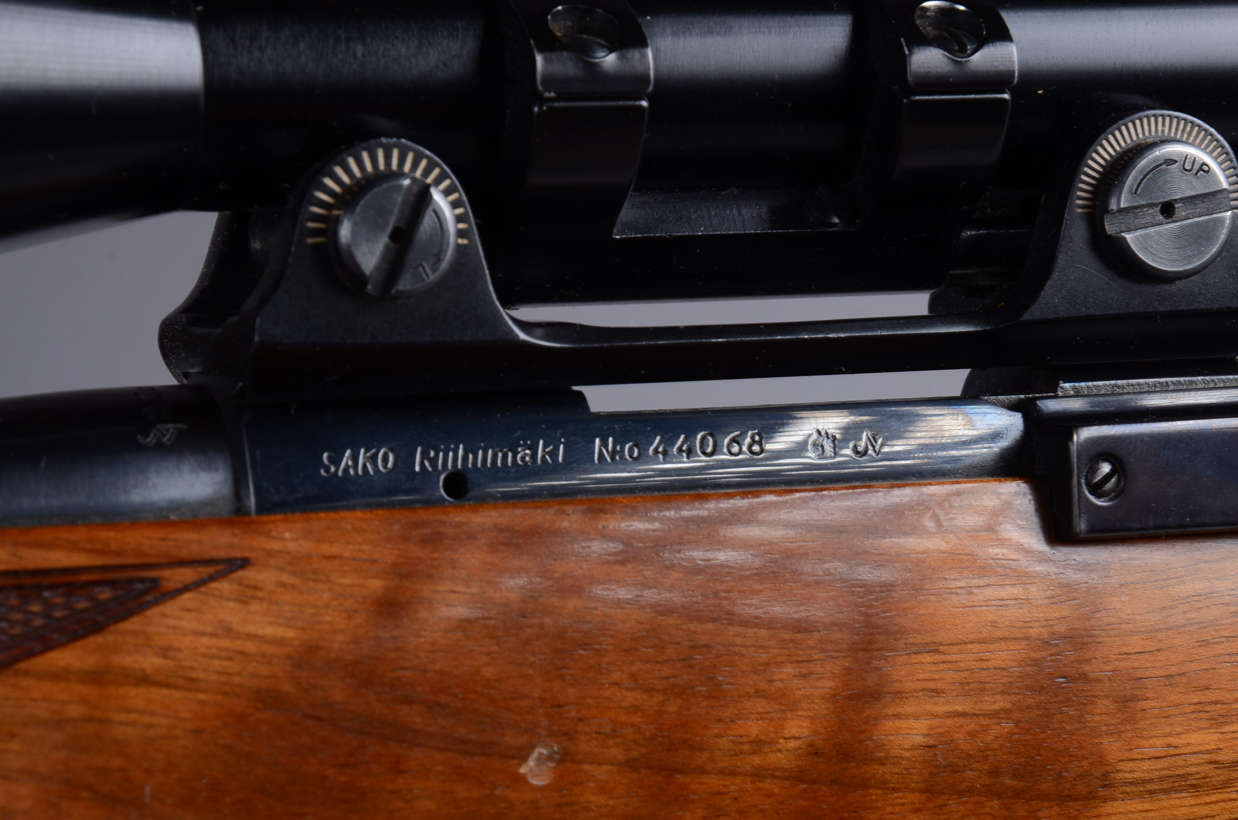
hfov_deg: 13.1
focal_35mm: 158
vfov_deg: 8.7
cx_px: 619
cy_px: 410
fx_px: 5405
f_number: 14
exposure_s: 1/100
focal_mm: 105
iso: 160
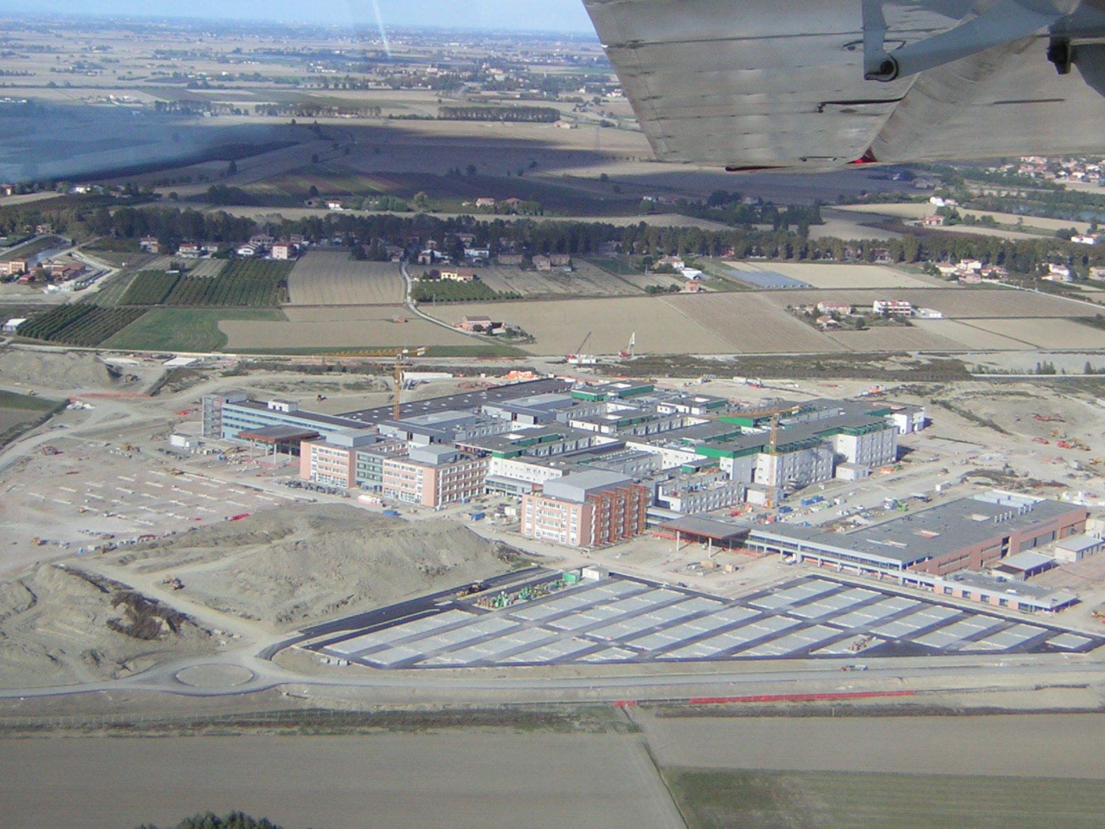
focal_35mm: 66
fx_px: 2107
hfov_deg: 29.4
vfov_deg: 22.3
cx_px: 552
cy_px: 414
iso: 50
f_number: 3.5
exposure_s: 1/471
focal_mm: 8.6
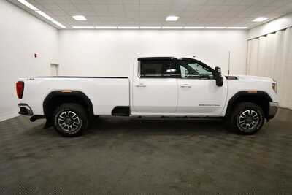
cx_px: 146
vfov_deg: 64.6
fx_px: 154
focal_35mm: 19
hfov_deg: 86.9
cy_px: 98
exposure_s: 1/250
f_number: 4.8
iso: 720
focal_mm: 13
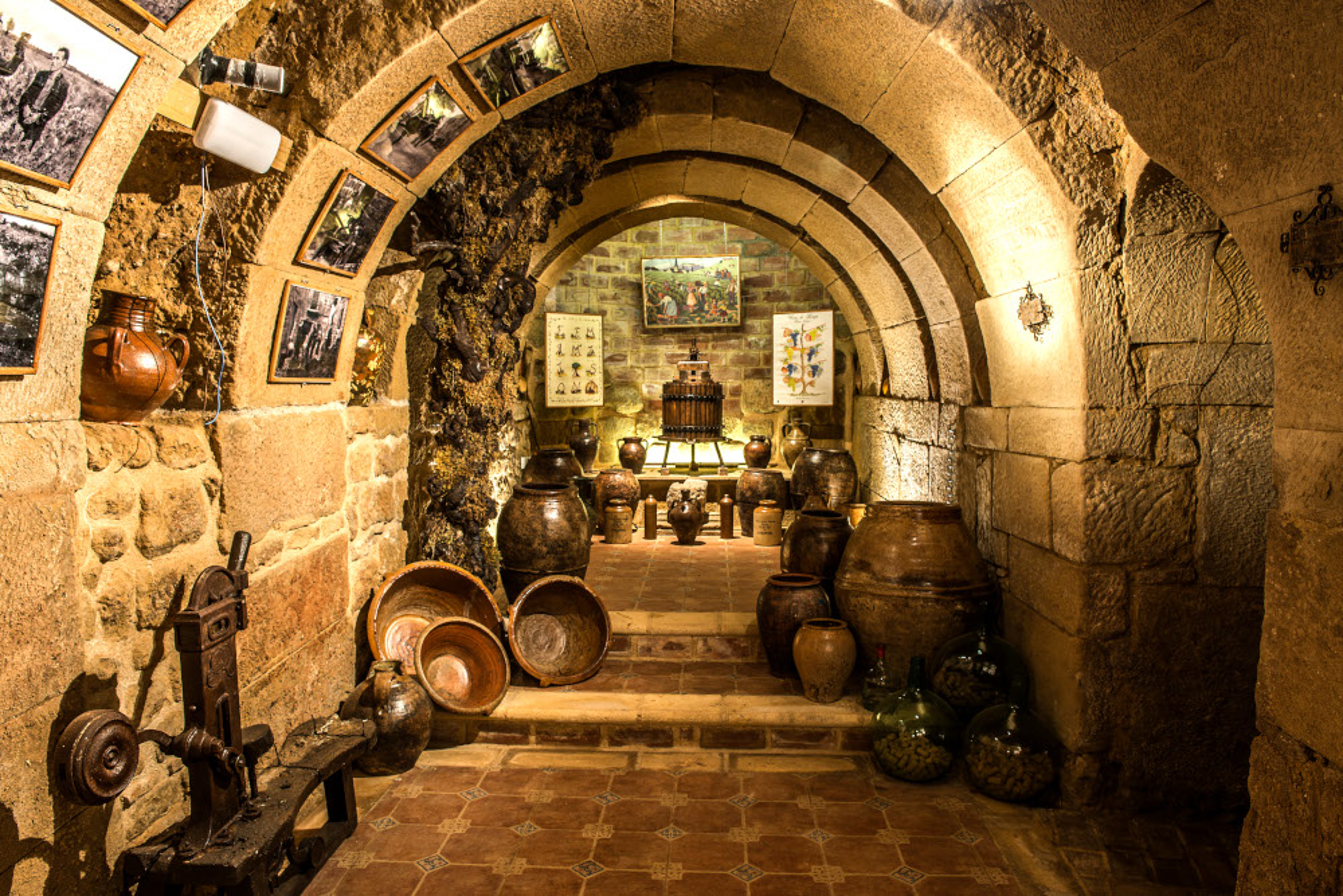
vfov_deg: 53.1
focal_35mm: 24
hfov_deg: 73.7
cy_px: 448
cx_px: 672
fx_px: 895
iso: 100
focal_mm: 24
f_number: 9
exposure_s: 8
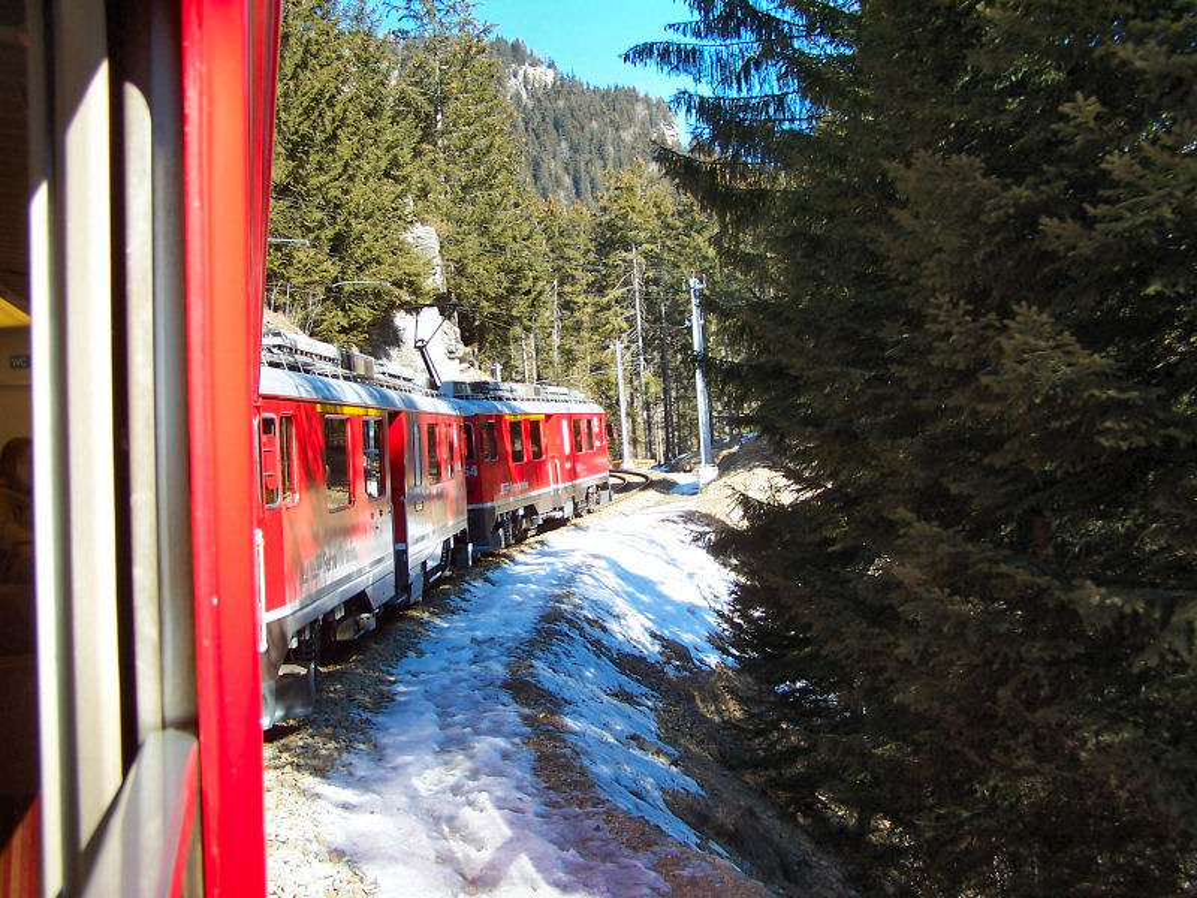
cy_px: 449
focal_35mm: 40
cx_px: 598
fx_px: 1383
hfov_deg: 46.8
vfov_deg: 36.0
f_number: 2.8
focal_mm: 6.7
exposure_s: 1/250
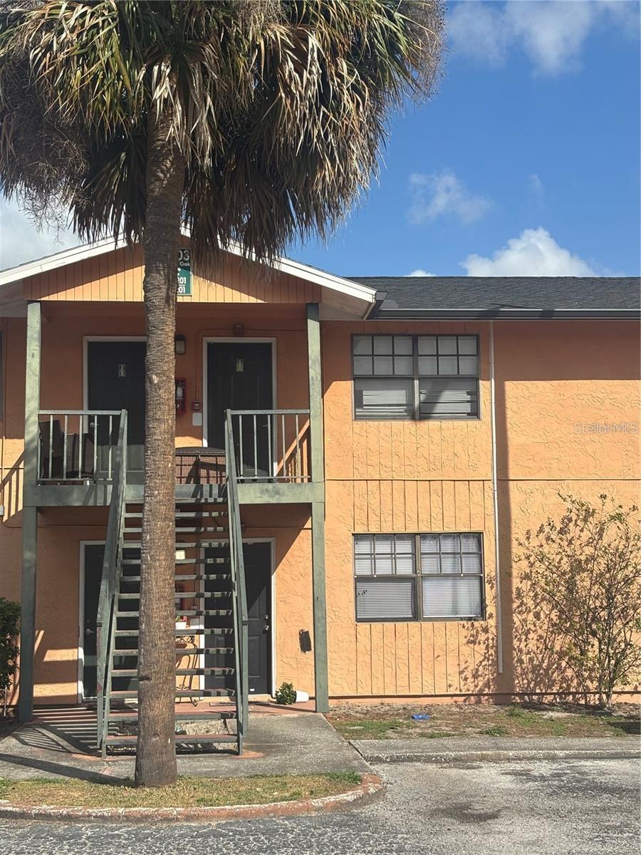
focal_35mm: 52
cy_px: 428
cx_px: 320
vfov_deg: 36.8
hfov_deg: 28.0
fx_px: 1284
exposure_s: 1/3311
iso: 40
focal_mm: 5.96
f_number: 1.6
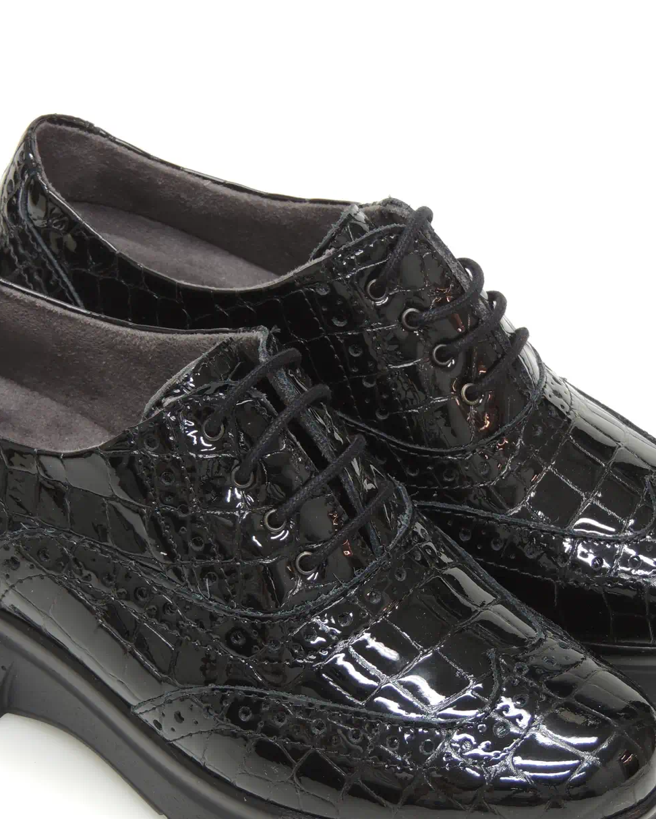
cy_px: 485
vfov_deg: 13.4
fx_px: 3494
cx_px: 279
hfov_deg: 10.7
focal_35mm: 144
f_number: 4.2
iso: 100
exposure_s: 1/5
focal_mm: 18.7
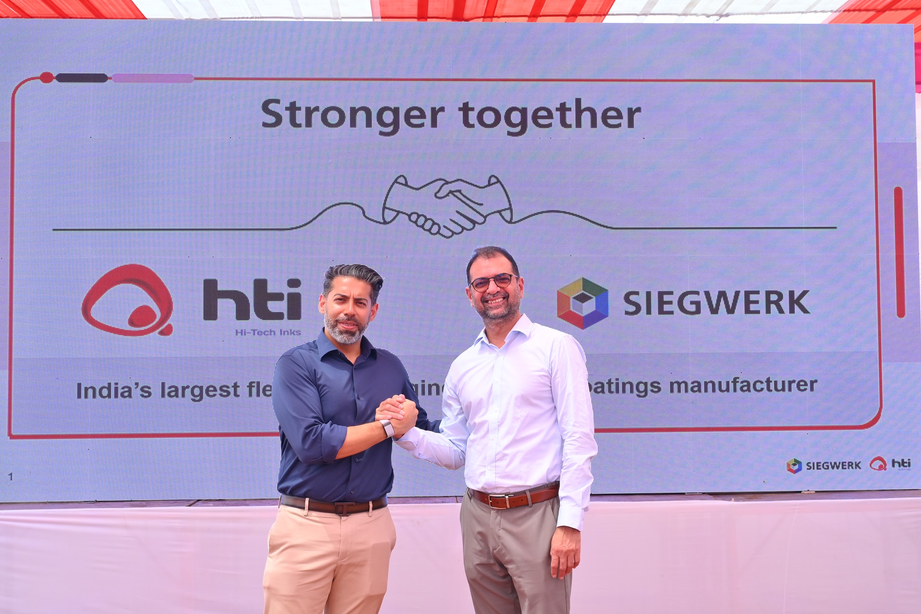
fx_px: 1023
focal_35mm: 40
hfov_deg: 48.5
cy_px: 311
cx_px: 469
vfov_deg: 33.4
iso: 800
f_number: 14
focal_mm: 39
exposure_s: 1/160
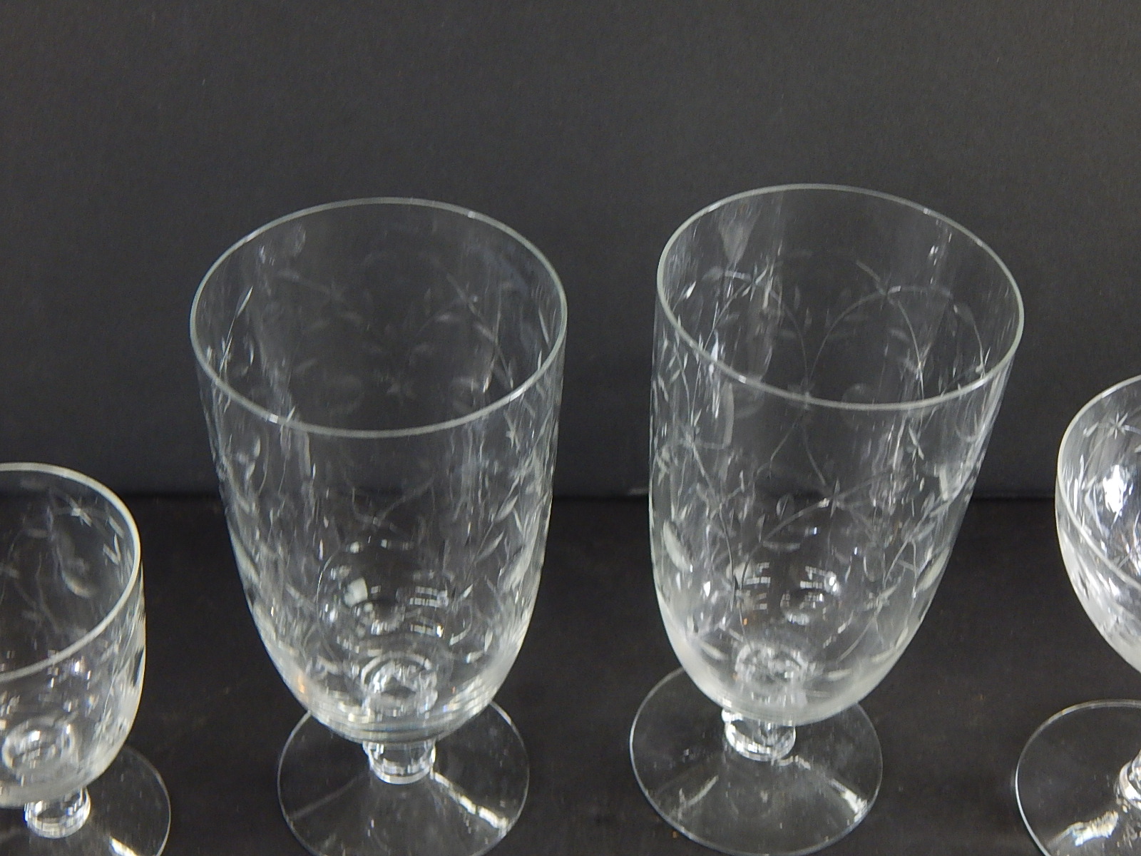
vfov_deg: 27.0
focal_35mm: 54
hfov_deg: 35.5
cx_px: 570
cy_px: 428
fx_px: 1780
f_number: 3.8
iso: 250
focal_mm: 9.7
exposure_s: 1/30
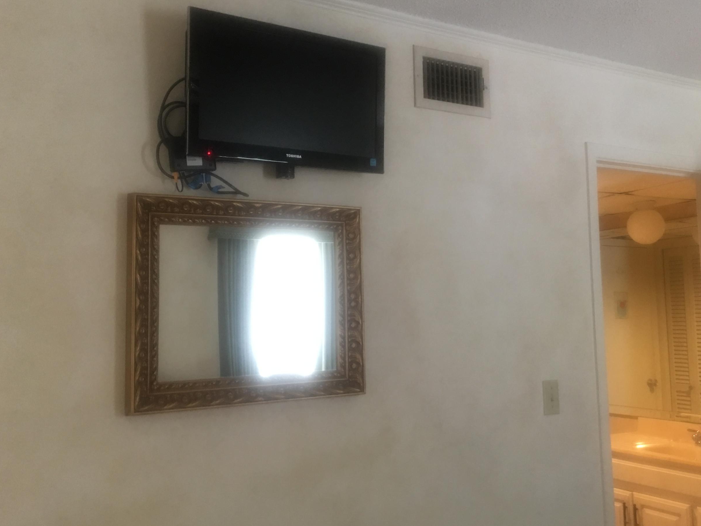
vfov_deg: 39.7
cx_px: 405
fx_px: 729
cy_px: 252
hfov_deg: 51.2
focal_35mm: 36
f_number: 2.2
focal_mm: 4.15
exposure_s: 1/15
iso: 80
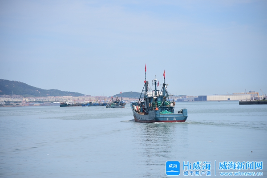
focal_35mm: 120
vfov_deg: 11.4
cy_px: 89
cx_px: 134
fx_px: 890
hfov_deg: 17.1
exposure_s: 1/4000
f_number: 4
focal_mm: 120
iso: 400
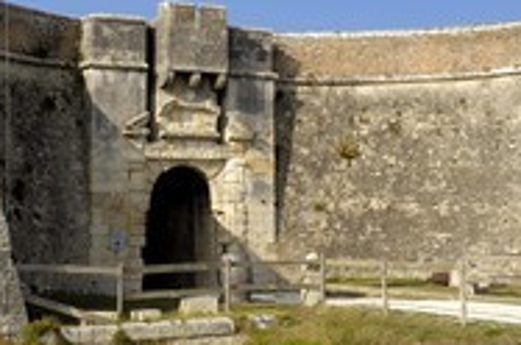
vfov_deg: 16.7
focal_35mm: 81
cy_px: 111
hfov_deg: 25.1
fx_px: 1170
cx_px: 283
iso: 100
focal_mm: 24
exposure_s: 1/125
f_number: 11
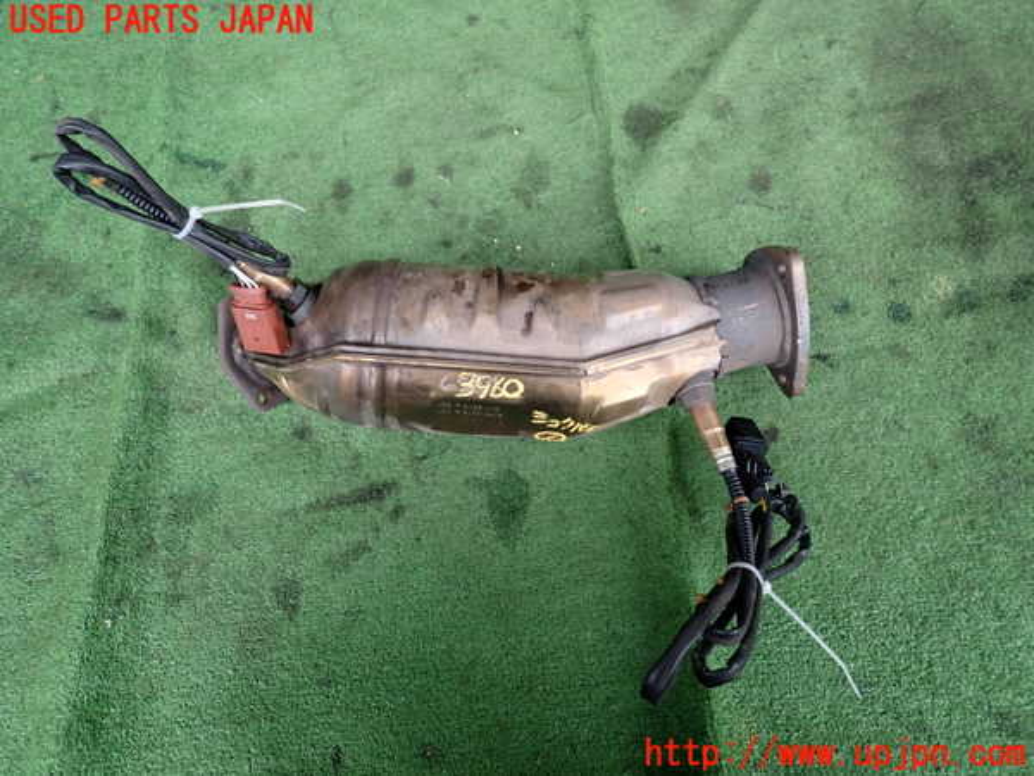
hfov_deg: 69.4
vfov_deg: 54.9
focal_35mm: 25
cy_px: 388
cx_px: 517
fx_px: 747
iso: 200
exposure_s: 1/100
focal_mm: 4.5
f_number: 2
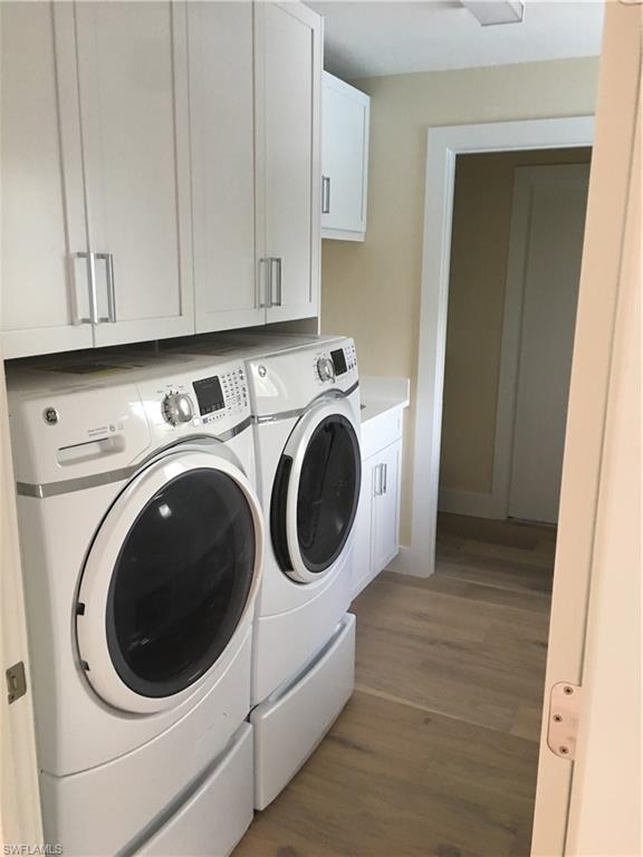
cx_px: 322
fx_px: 718
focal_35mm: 29
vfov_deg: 61.7
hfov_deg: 48.2
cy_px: 428
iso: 64
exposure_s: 1/15
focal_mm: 4.15
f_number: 2.2
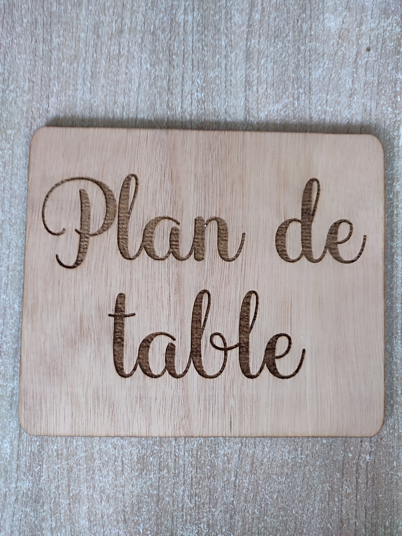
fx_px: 387
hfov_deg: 54.9
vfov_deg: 69.4
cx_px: 201
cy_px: 268
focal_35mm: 25
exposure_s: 1/20
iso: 1224
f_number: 1.9
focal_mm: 6.04
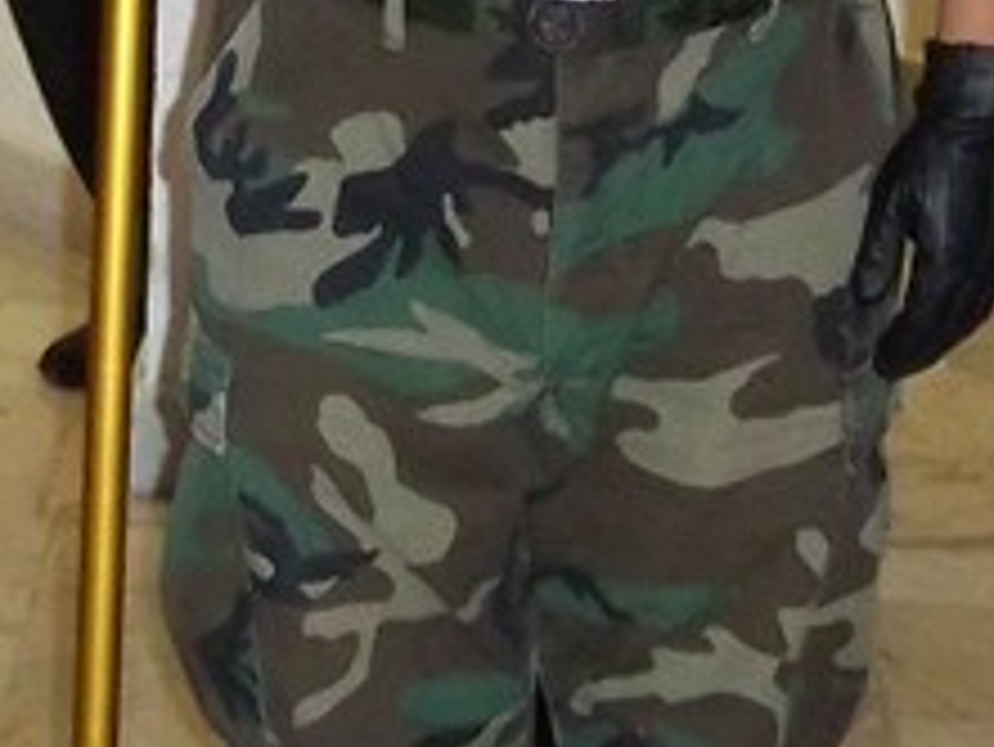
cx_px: 319
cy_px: -868
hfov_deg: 11.8
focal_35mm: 167
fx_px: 4798
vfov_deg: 8.3
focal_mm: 6.5
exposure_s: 1/30
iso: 400
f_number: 3.1
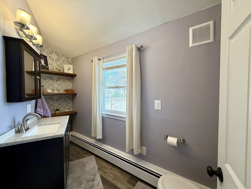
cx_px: 126
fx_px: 102
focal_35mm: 14
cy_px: 94
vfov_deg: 85.7
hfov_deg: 102.1
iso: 160
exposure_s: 1/120
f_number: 2.2
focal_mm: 2.22
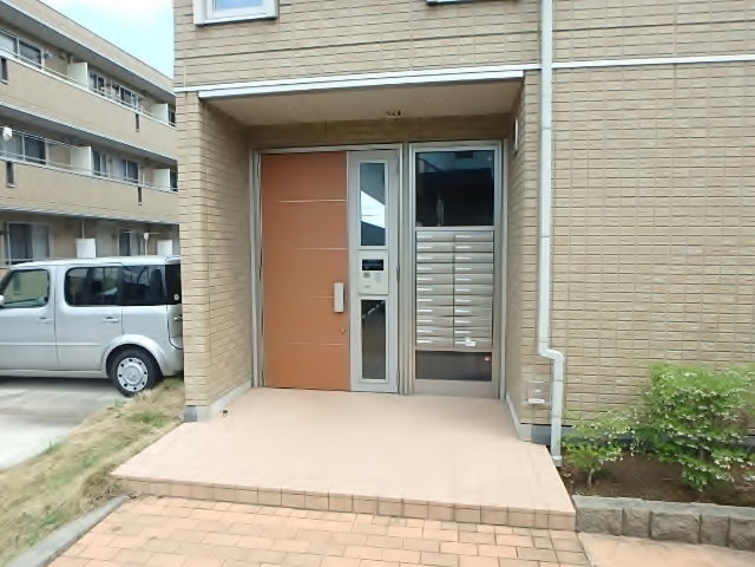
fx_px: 458
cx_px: 378
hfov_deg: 79.0
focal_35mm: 21
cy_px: 284
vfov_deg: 63.4
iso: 125
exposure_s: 1/400
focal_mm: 3.7
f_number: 3.5
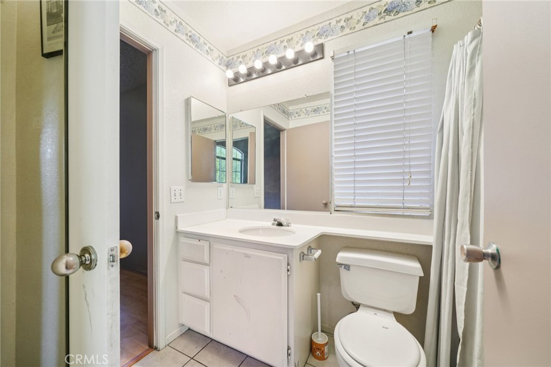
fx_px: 199
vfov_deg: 85.4
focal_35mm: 13
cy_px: 184
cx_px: 276
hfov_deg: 108.3
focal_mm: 13
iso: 400
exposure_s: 1/20
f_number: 8
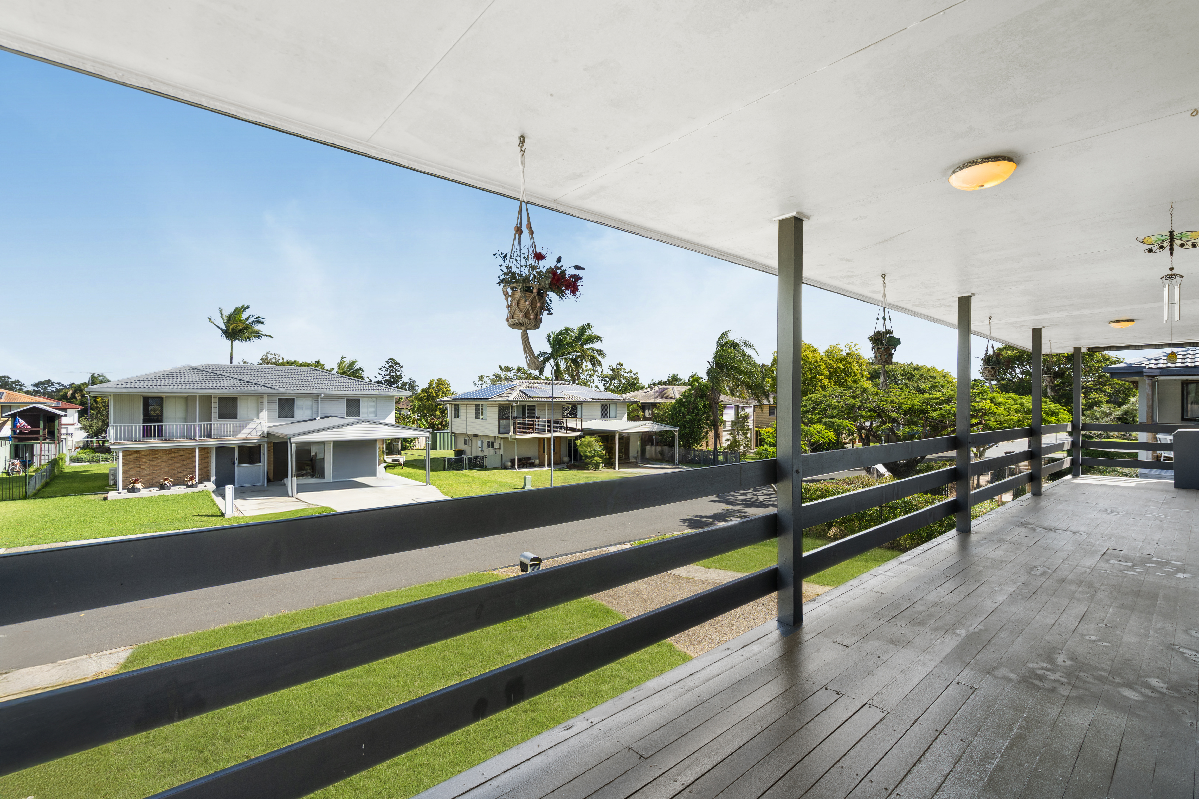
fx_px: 533
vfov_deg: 73.7
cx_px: 600
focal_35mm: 16
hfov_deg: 96.7
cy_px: 400
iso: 100
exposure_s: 1/30
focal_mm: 16
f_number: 7.1
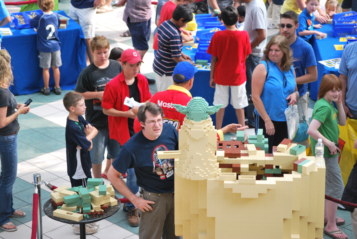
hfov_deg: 15.2
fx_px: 1340
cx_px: 178
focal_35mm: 135
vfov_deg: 10.2
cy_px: 120
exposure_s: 1/125
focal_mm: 90
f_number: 4.5
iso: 400
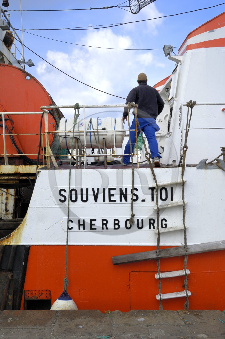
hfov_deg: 36.8
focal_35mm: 36
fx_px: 339
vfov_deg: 53.2
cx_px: 112
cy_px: 170
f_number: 9
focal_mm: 24
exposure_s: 1/125
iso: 100
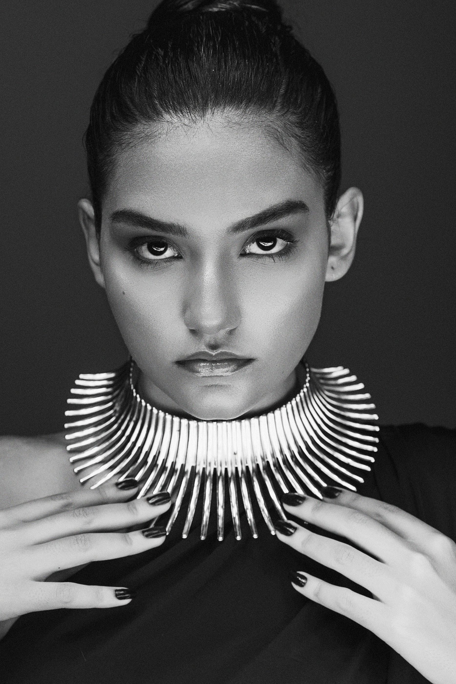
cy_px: 342
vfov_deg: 16.1
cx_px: 228
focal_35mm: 127
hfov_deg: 10.8
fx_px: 2413
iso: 100
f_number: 4.5
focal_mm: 85
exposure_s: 1/1000
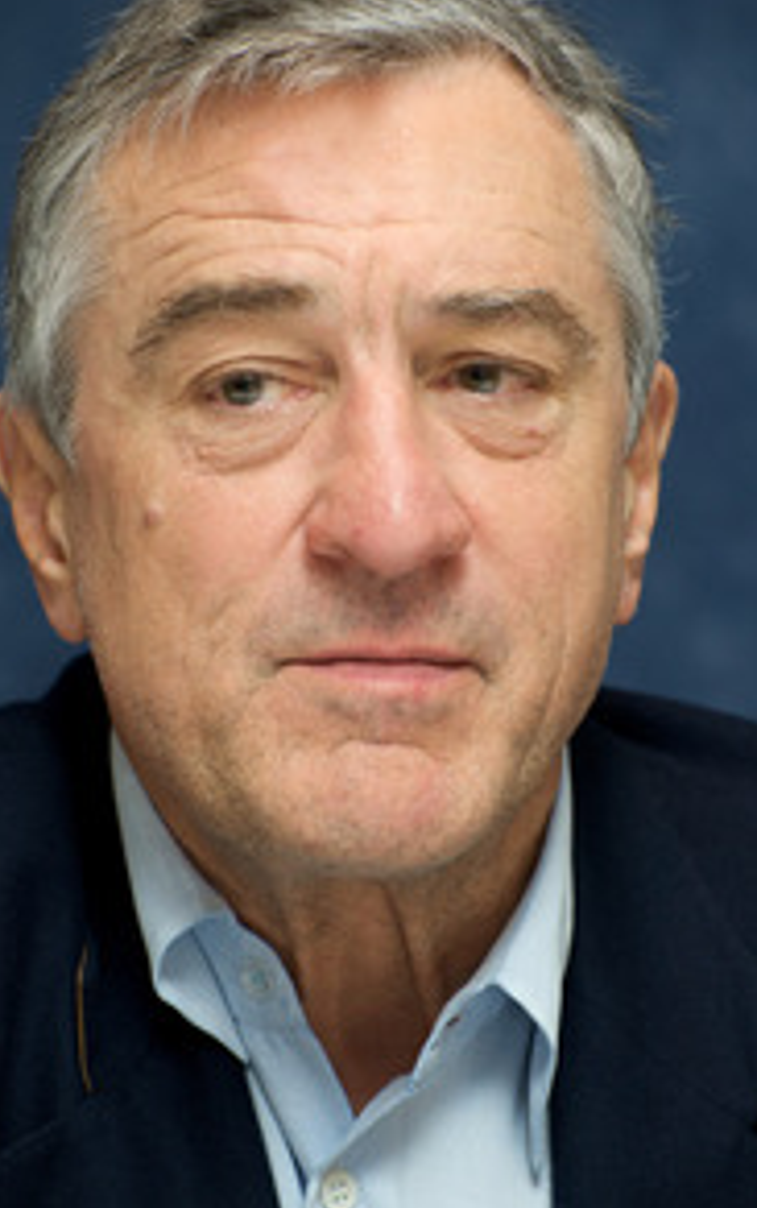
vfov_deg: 10.4
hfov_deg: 6.5
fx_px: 6655
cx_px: 399
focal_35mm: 202
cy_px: 625
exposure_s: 1/60
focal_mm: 145
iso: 500
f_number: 5.6
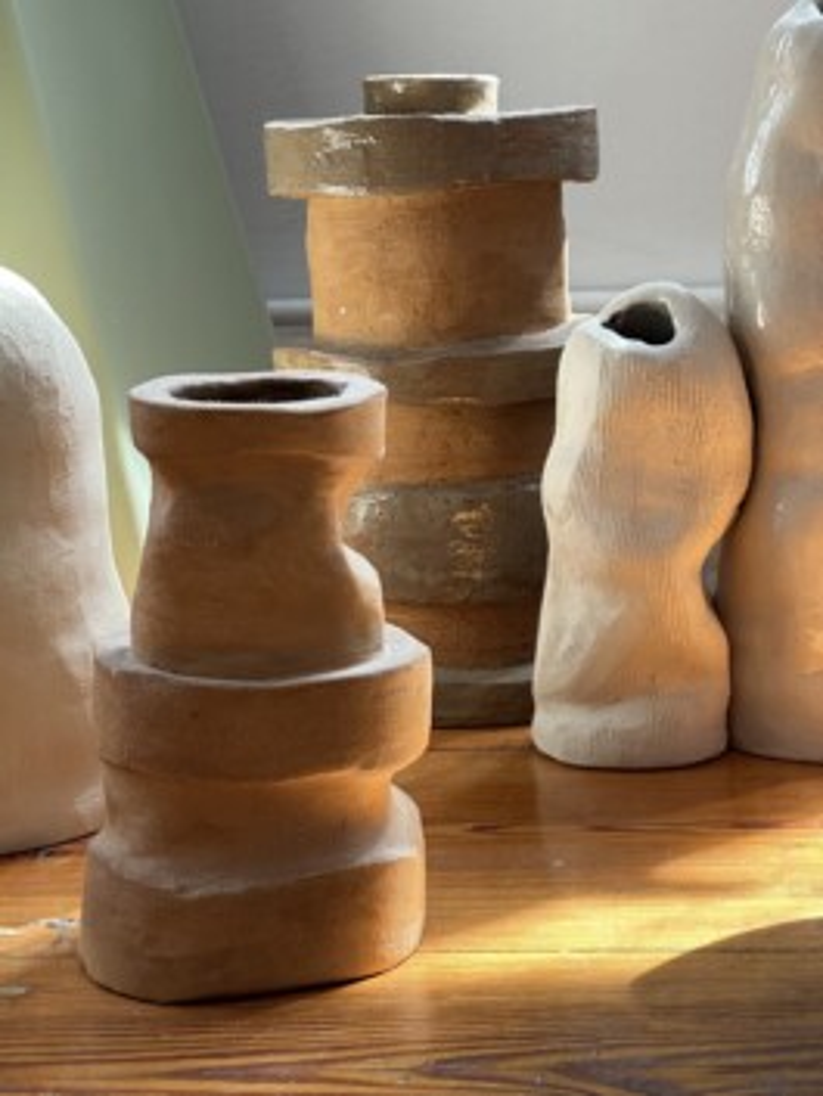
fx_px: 2439
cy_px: 548
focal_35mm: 77
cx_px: 412
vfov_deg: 25.3
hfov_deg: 19.1
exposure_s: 1/99
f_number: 2.8
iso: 100
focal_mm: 9
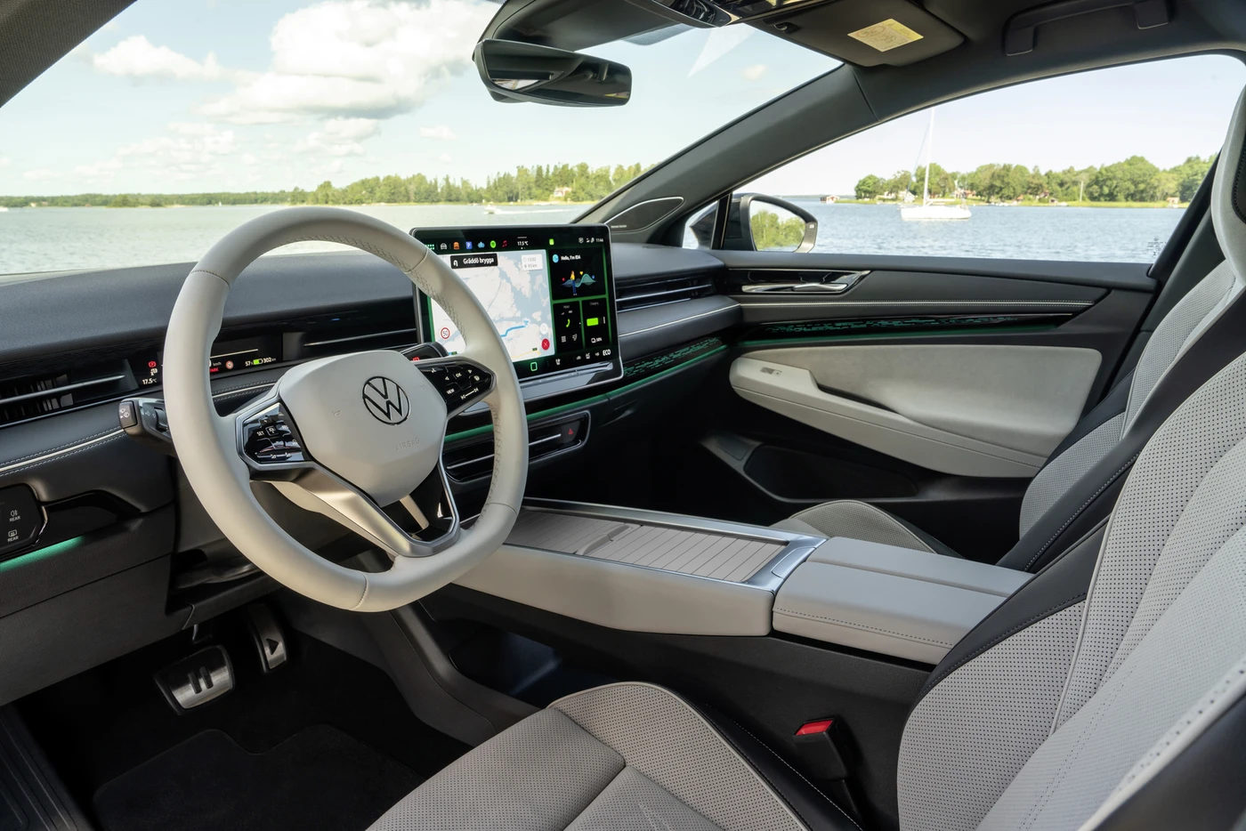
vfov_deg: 53.2
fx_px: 831
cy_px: 416
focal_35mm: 24
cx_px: 623
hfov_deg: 73.7
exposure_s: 1/13
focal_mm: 24
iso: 50
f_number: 14
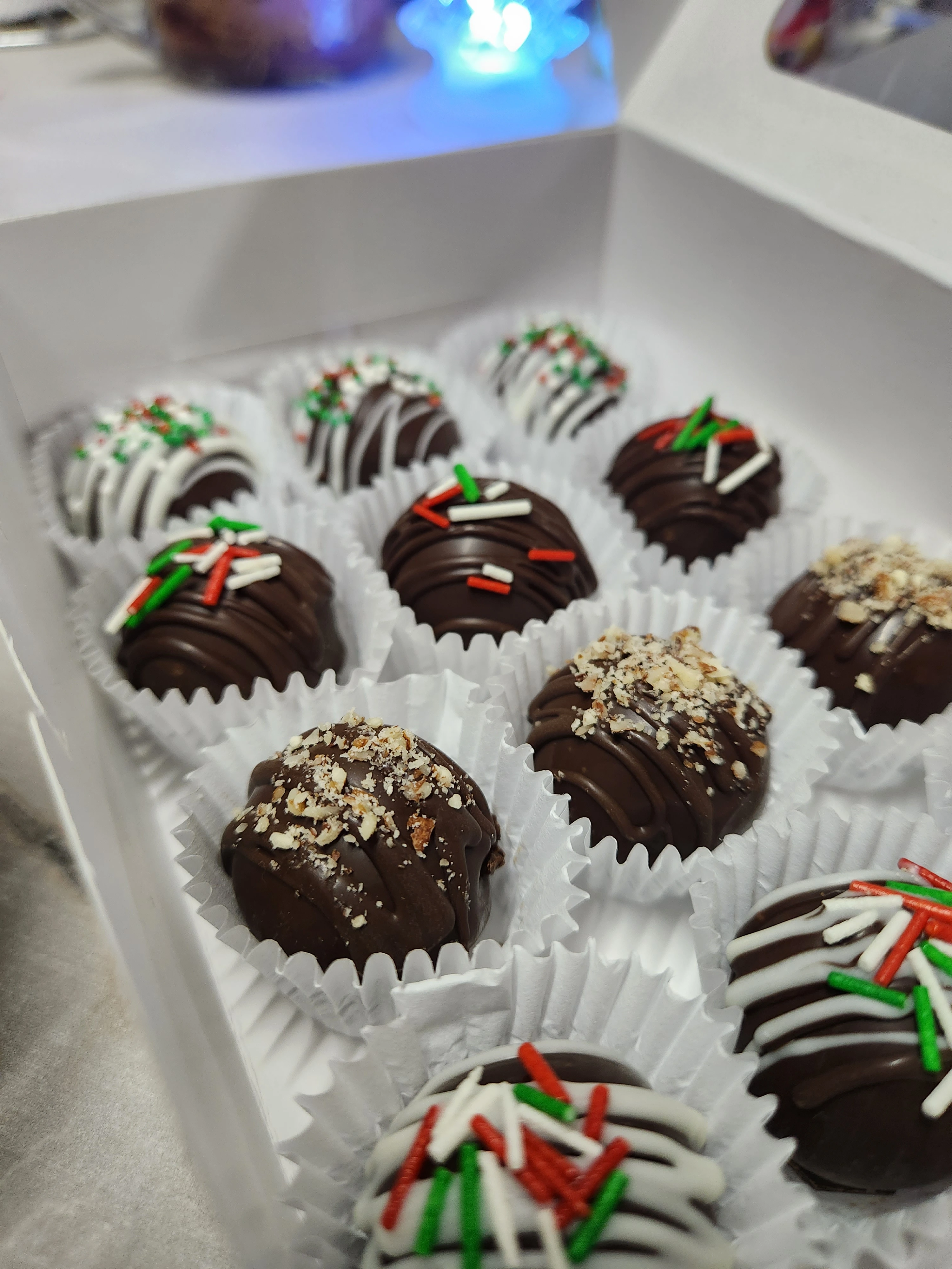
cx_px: 476
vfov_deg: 73.9
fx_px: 843
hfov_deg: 58.9
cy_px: 634
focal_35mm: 23
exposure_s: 1/30
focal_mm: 5.4
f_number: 1.8
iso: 500
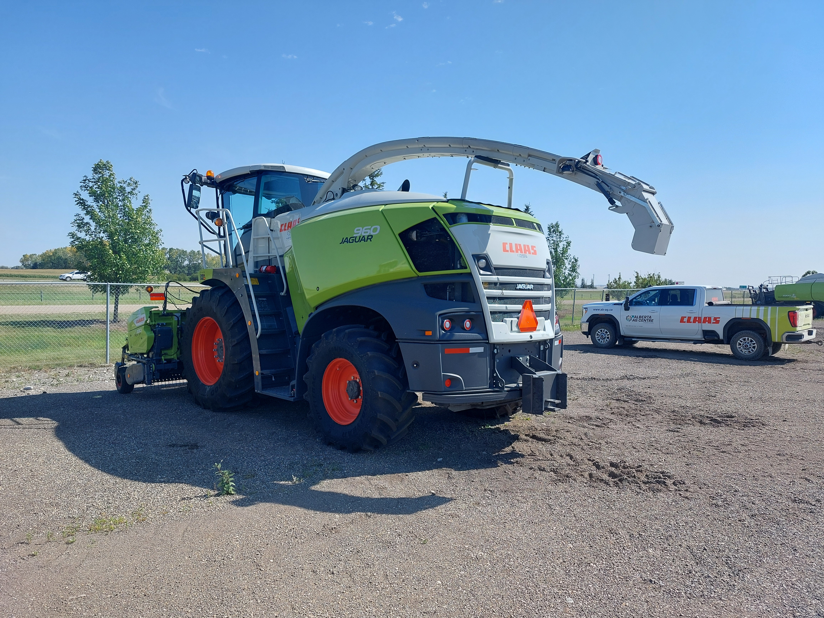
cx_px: 412
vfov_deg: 56.8
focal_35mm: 24
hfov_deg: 71.6
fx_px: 571
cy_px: 309
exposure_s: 1/881
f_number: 1.8
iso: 25
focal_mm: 5.23
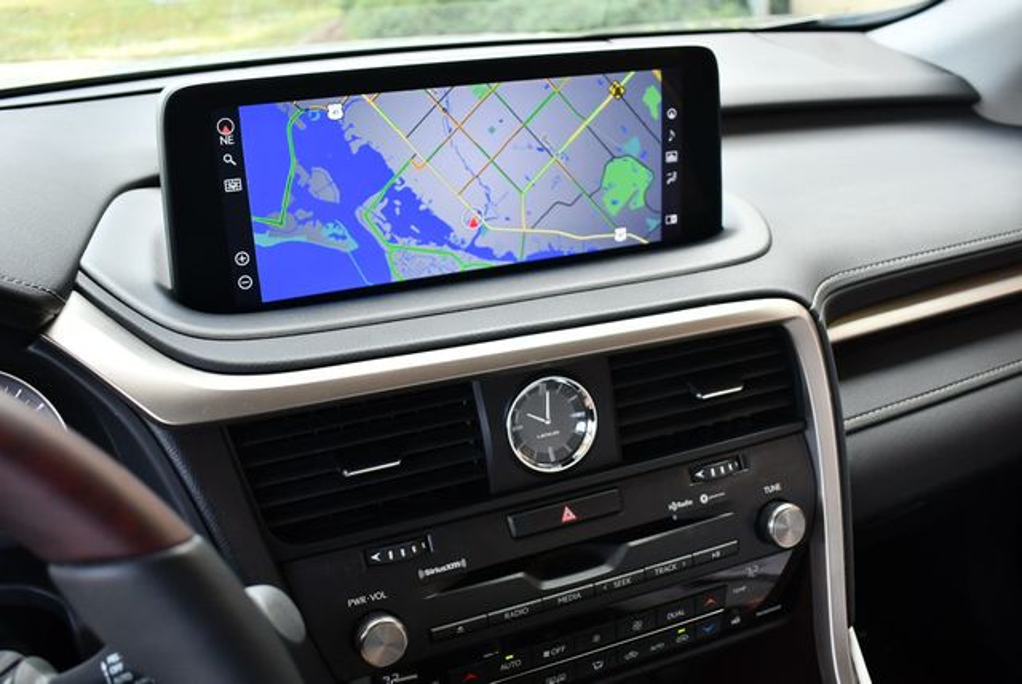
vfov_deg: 36.9
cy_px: 342
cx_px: 511
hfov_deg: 53.1
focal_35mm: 36
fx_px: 1023
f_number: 3.5
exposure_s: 1/250
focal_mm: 18
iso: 500
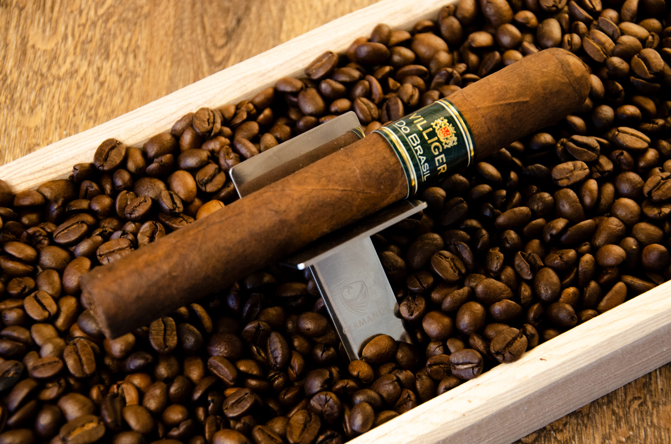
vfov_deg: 13.0
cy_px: 222
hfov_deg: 19.5
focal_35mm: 105
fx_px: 1953
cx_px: 336
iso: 800
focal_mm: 70
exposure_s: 1/20
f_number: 5.3
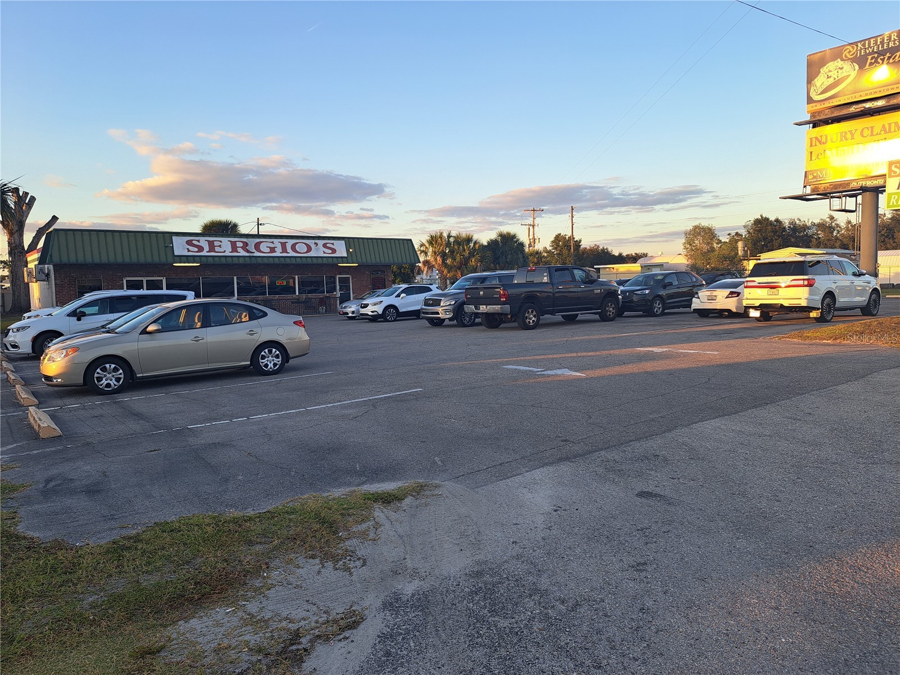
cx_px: 450
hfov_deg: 71.6
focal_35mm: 24
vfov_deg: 56.8
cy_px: 338
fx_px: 624
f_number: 1.8
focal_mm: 5.23
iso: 50
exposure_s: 1/233
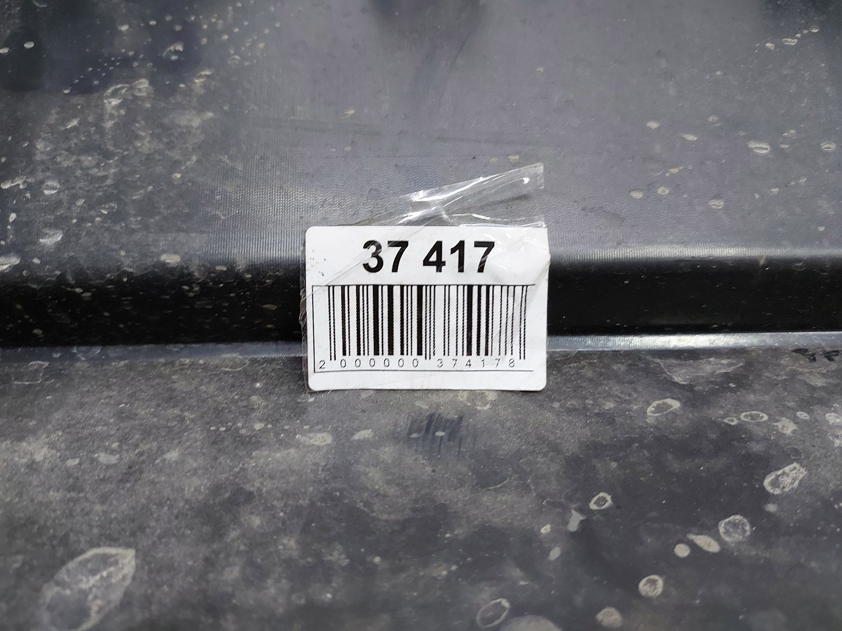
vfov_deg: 56.8
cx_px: 421
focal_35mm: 24
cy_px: 316
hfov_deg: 71.6
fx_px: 584
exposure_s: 1/33
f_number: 1.8
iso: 200
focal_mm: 5.23
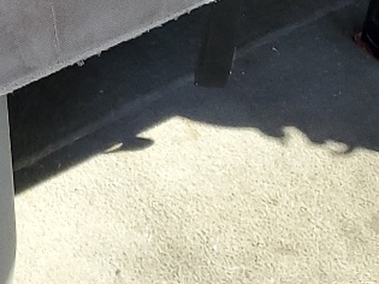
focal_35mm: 132
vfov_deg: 10.8
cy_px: -152
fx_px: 1445
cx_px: -215
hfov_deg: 13.9
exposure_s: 1/120
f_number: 1.5
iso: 82
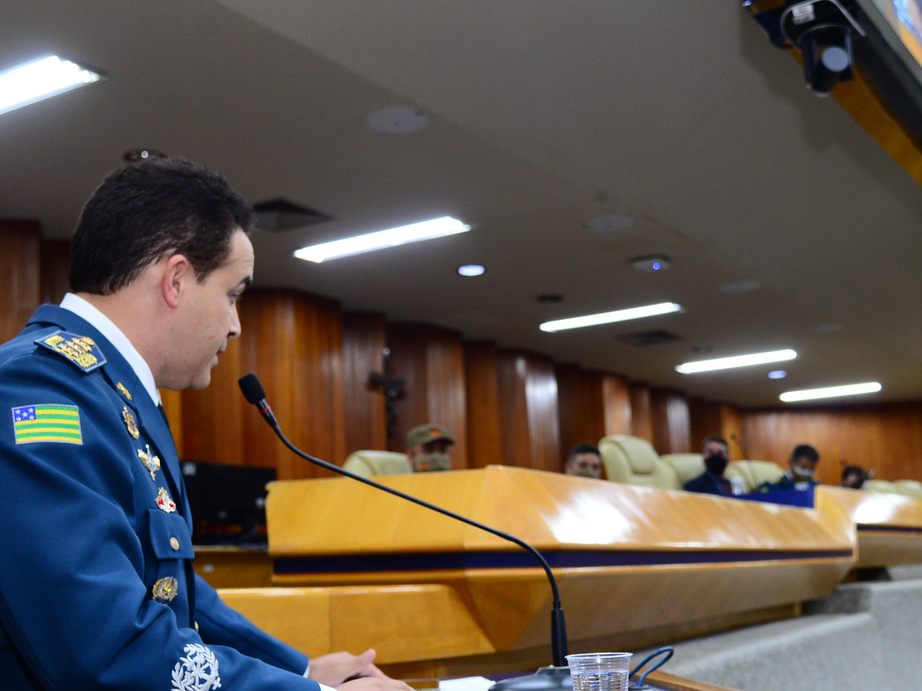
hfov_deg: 40.4
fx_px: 1252
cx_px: 498
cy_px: 432
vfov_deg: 30.7
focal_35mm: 47
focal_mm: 32
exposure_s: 1/60
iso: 1600
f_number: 4
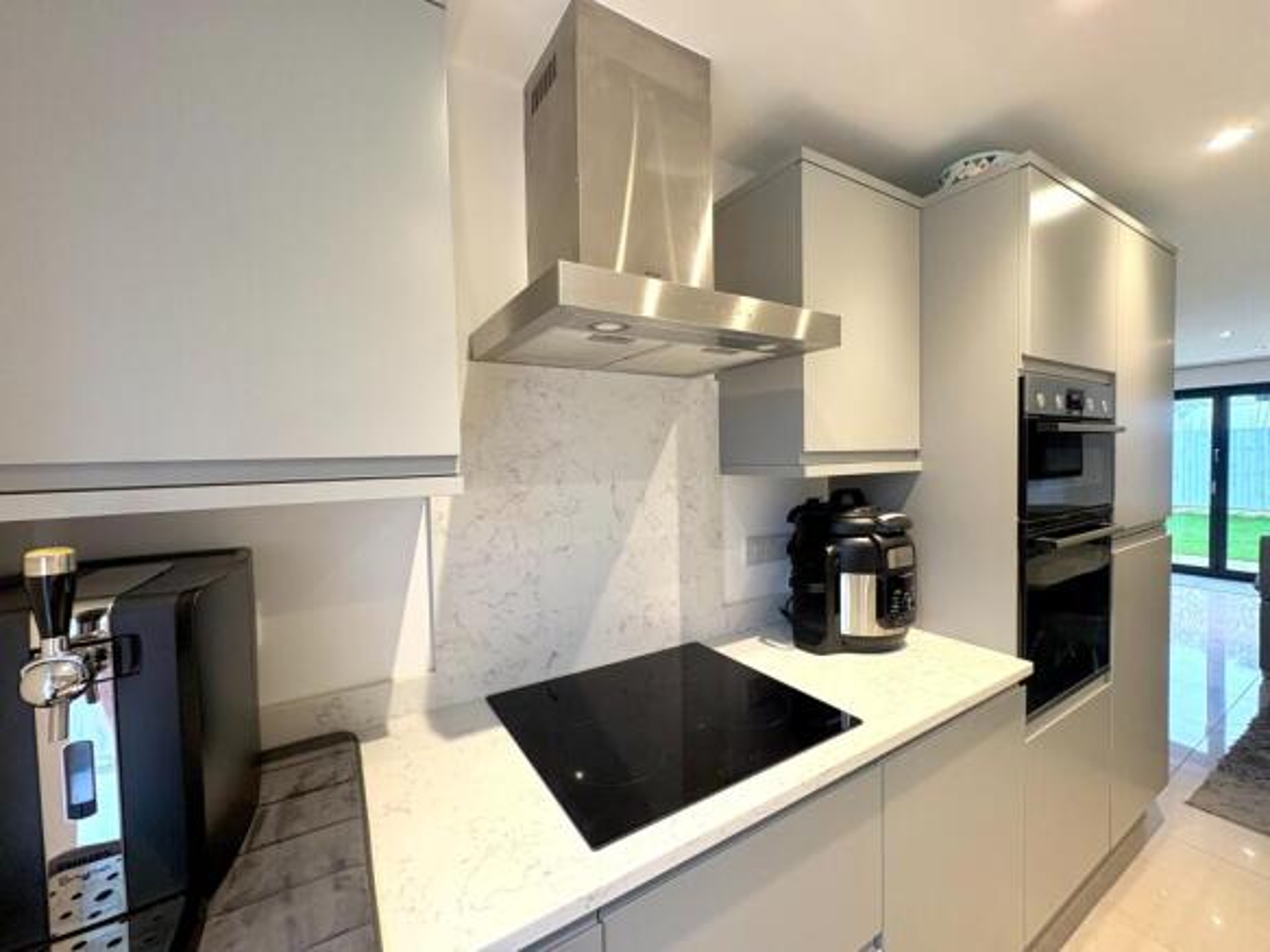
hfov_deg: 102.1
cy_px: 476
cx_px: 635
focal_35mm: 14
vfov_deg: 85.7
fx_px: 514
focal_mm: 2.22
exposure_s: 1/50
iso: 200
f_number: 2.2
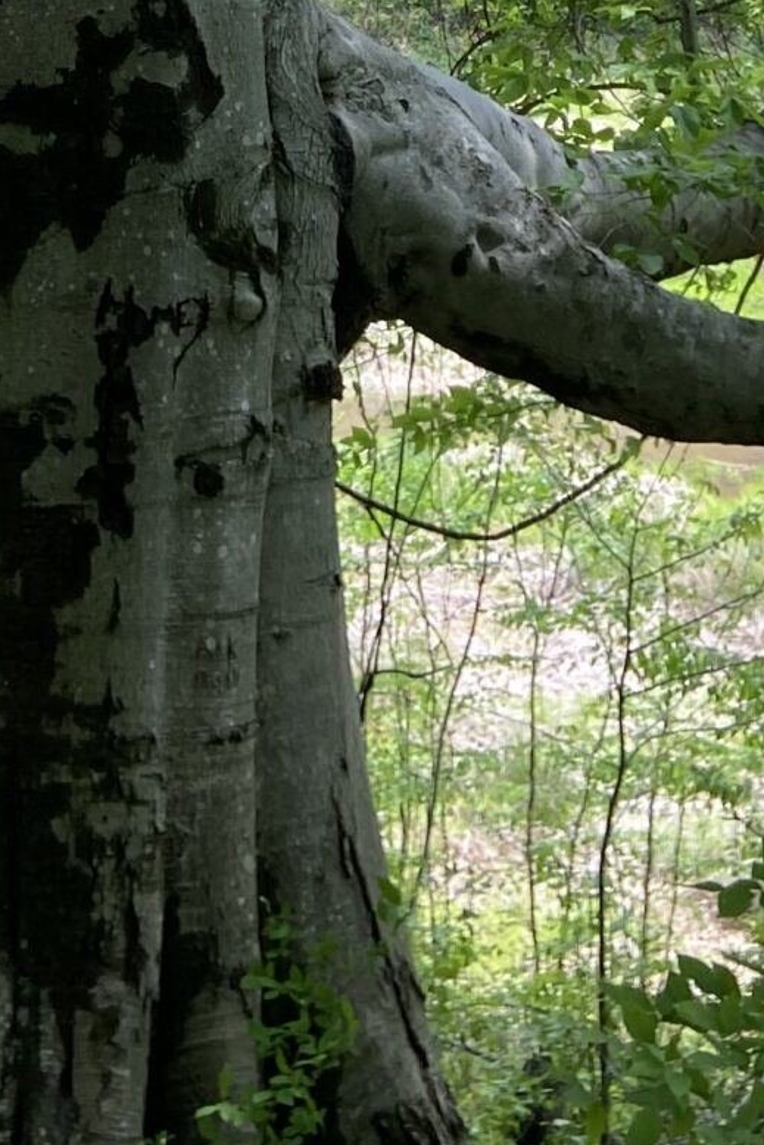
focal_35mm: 89
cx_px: 109
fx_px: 2832
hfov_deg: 15.2
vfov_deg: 19.9
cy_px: -543
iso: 32
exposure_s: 1/260
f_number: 1.8
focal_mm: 4.25
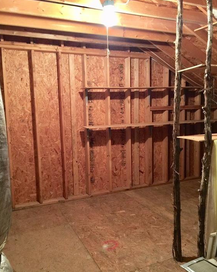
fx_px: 249
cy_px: 139
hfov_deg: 47.1
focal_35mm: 31
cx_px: 108
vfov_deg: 57.2
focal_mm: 4.15
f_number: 2.2
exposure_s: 1/4
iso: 80
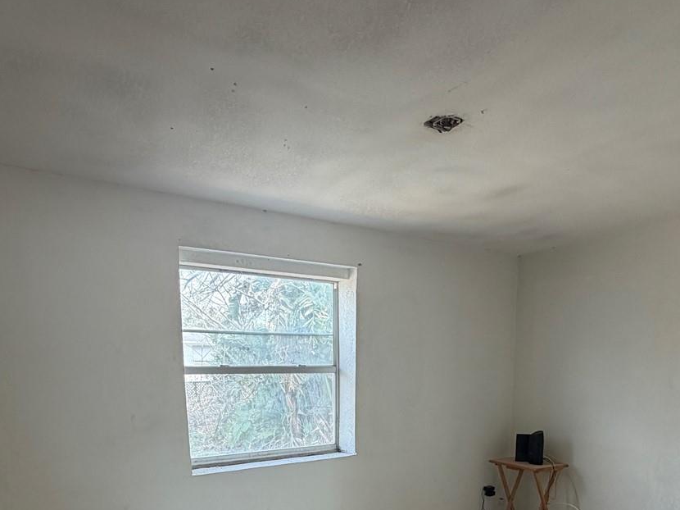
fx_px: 530
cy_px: 456
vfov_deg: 46.5
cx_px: 327
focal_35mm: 27
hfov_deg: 65.3
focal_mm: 2.22
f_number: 2.2
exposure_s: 1/121
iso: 160
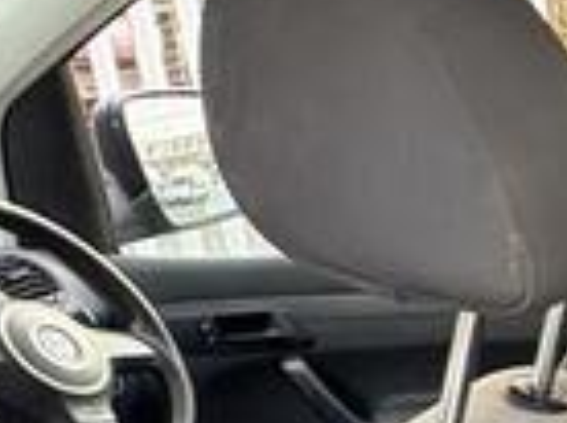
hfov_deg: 16.6
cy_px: 591
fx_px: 1488
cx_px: 1118
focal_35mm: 91
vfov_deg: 15.2
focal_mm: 2.22
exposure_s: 1/99
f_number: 2.2
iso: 200
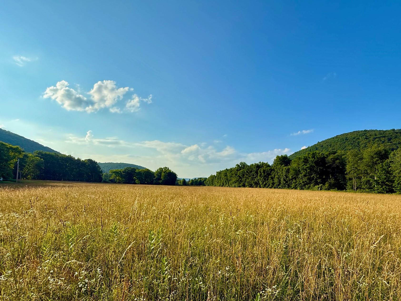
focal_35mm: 17
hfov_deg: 91.0
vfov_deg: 74.1
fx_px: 197
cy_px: 178
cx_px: 198
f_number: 2.2
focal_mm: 2.22
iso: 64
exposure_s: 1/1211
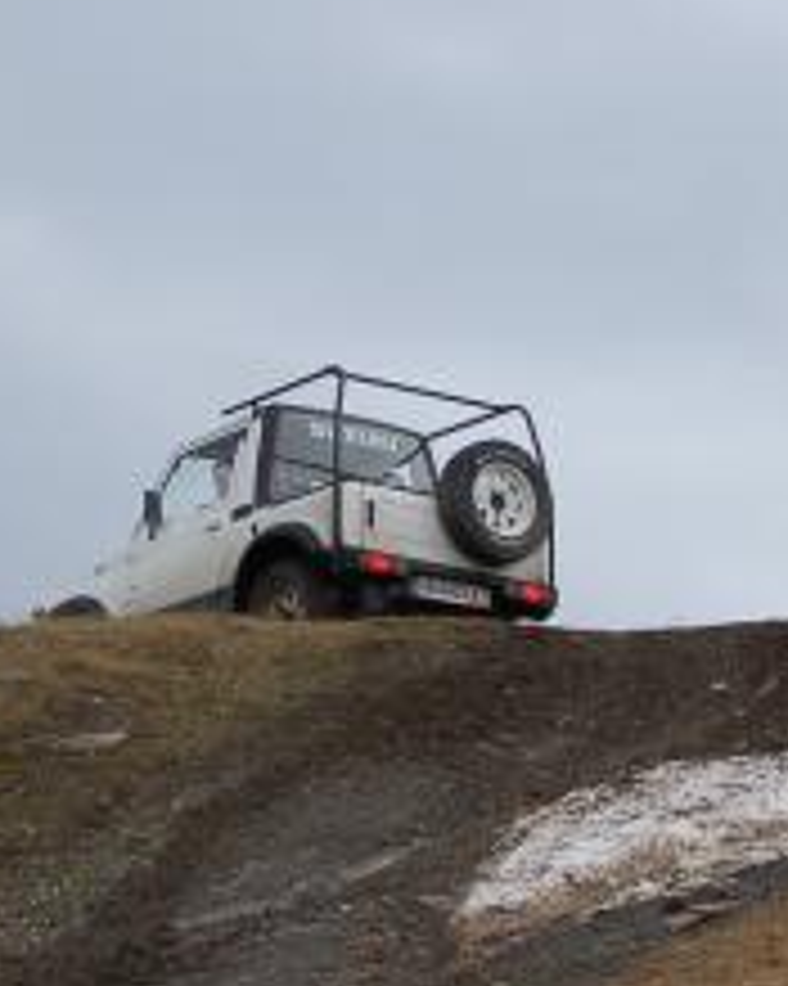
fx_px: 8247
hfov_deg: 5.5
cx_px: 311
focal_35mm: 283
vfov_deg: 6.8
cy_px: 549
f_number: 10
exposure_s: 1/250
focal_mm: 55
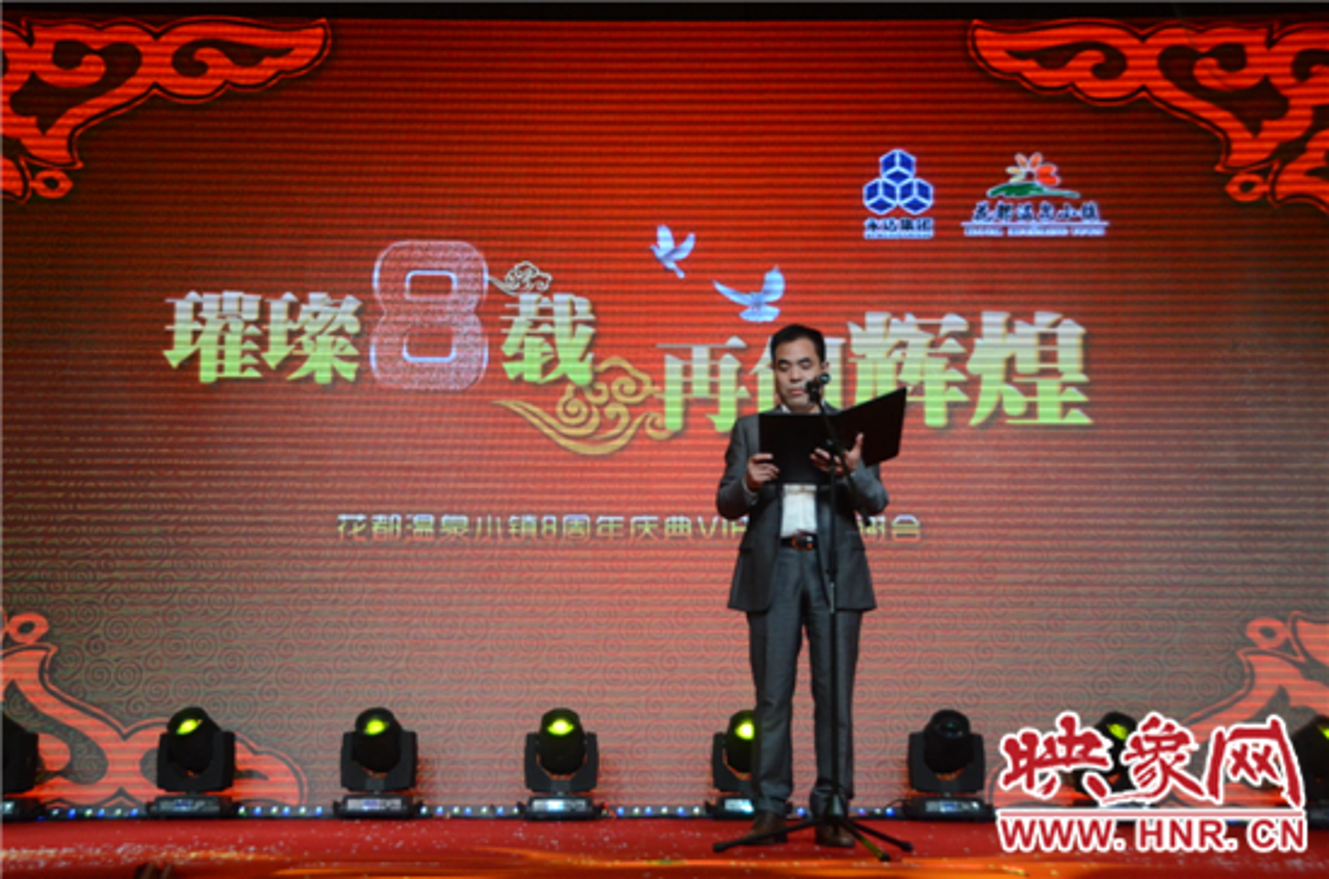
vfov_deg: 27.9
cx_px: 664
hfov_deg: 41.2
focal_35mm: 48
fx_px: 1768
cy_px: 440
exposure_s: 1/1000
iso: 2500
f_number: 4.2
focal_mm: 32
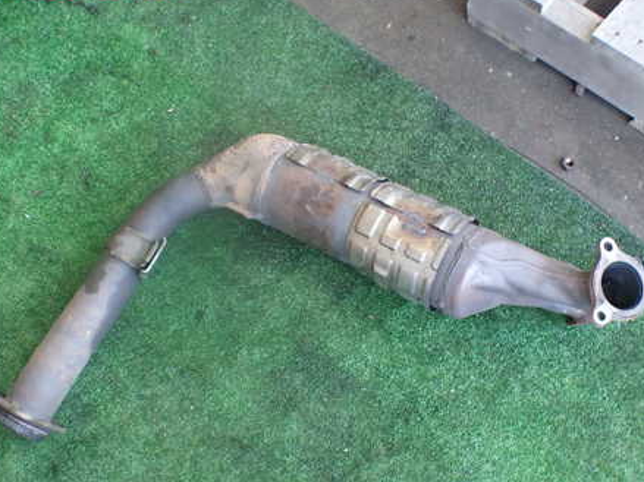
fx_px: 763
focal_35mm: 41
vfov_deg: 35.0
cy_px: 297
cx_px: 349
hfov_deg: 45.7
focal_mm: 5.4
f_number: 2.3
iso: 400
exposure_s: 1/125
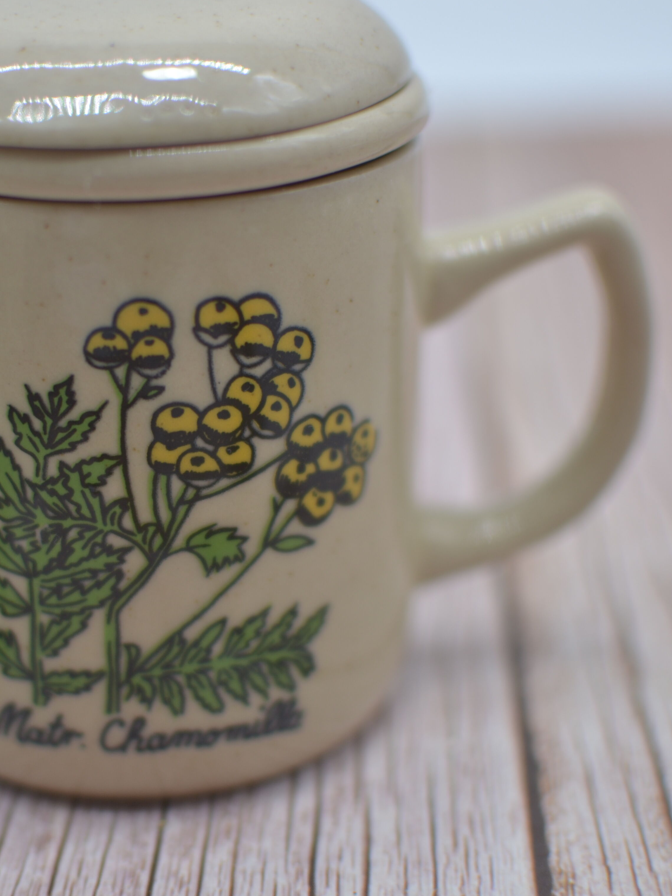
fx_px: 1986
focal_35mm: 77
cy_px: 446
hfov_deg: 19.1
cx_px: 217
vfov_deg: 25.4
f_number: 1.8
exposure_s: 1/500
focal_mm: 35
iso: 100
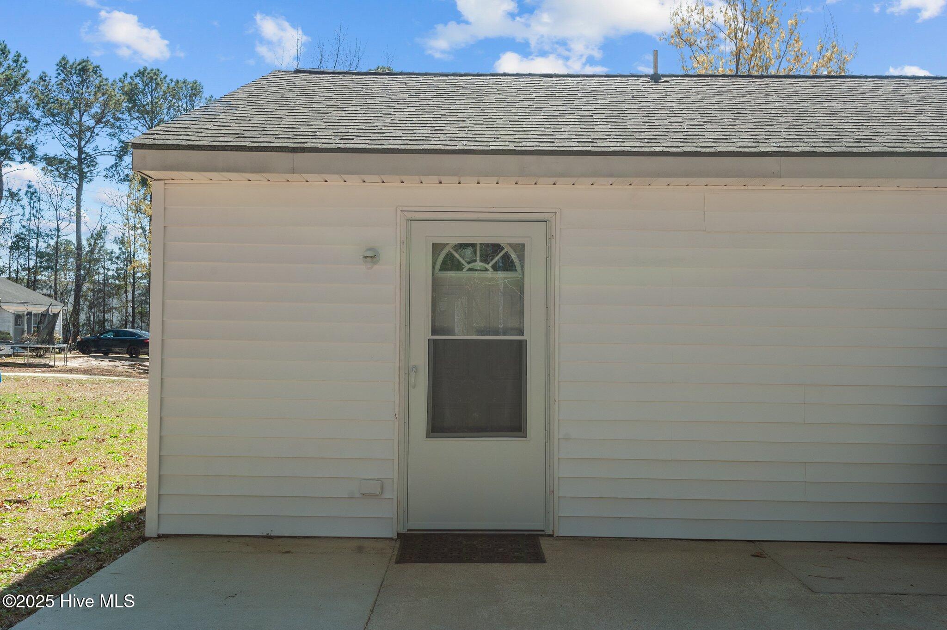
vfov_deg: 41.1
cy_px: 315
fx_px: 841
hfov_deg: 58.8
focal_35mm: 32
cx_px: 474
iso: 400
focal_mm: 32
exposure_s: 1/320
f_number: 9
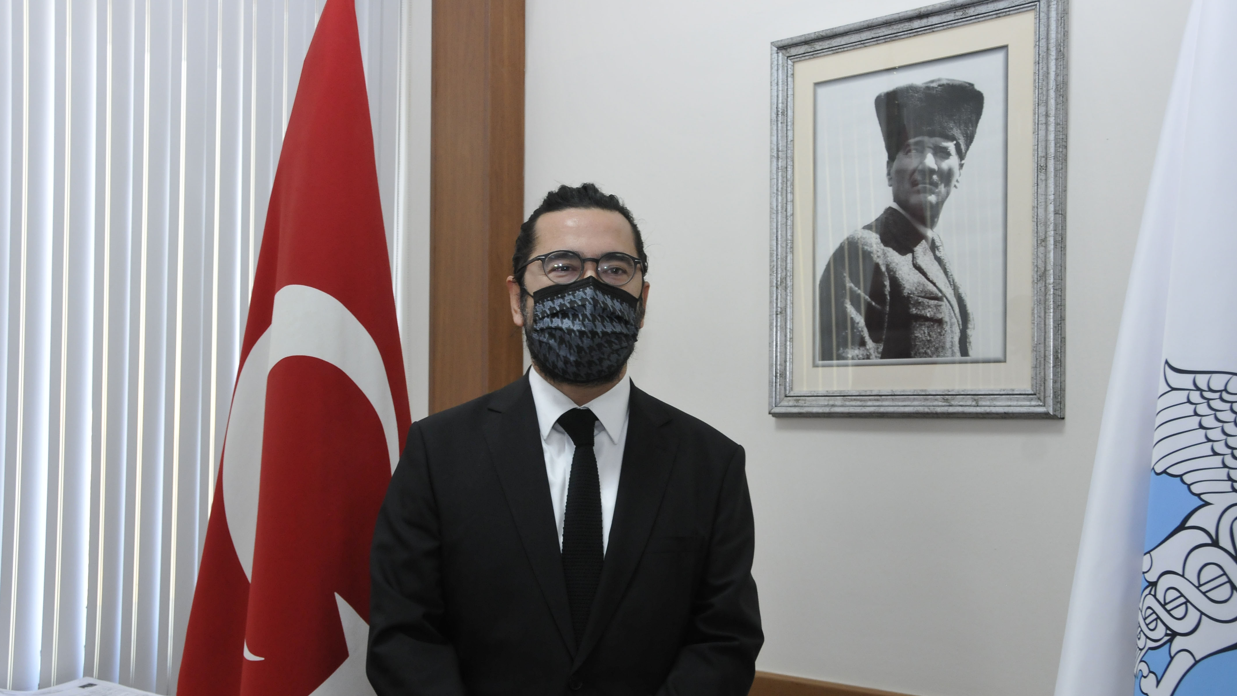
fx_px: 1395
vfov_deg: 28.0
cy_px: 373
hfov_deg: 47.8
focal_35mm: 43
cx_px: 620
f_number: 5.6
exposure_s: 1/60
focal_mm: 27
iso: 1000
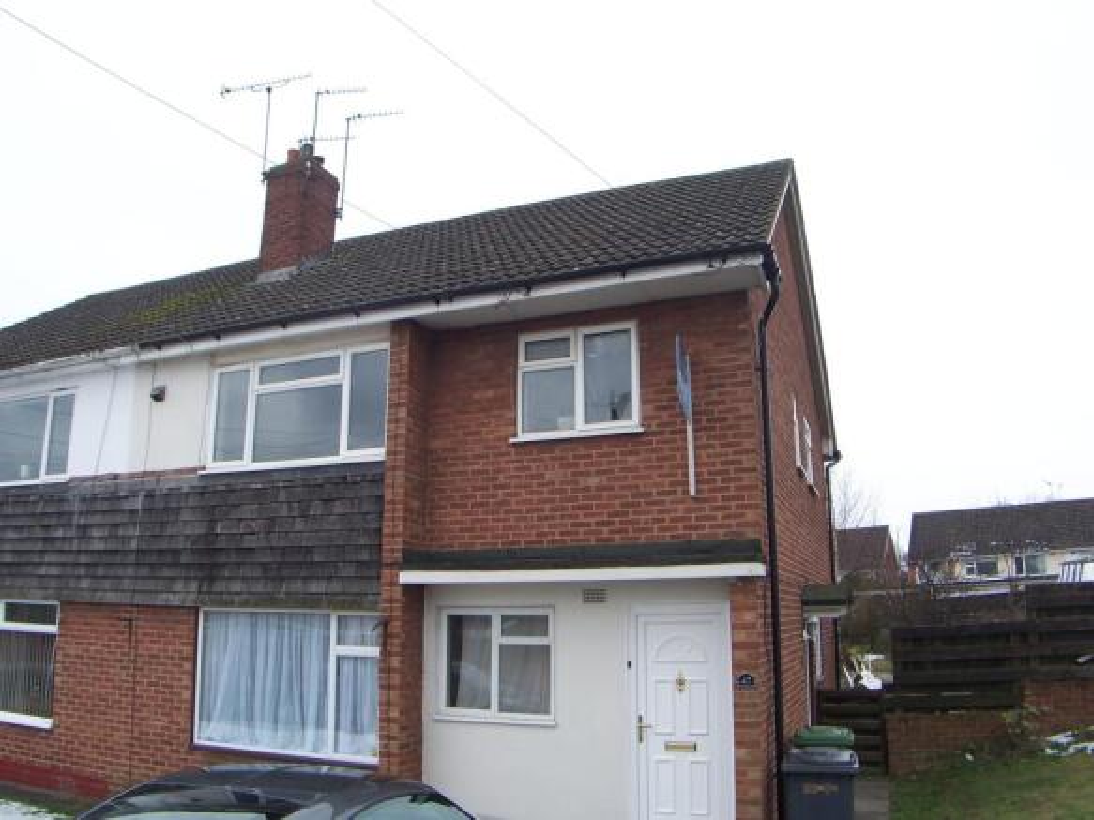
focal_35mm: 40
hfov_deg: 46.8
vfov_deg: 35.9
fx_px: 1264
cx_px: 547
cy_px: 410
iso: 80
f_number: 4
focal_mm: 6.7
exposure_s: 1/125
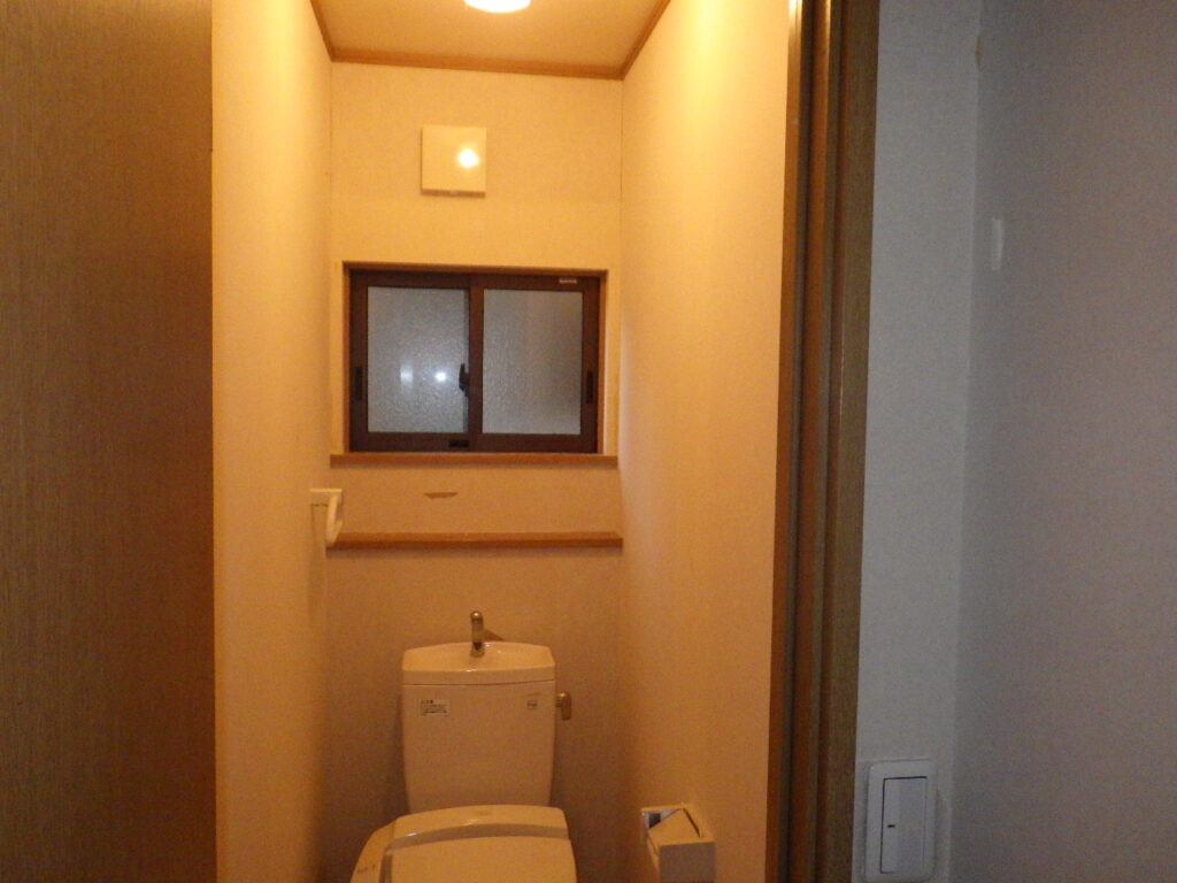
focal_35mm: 28
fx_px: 952
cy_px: 442
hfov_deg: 63.4
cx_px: 588
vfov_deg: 49.7
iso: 1000
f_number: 3.5
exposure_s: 1/60
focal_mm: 5
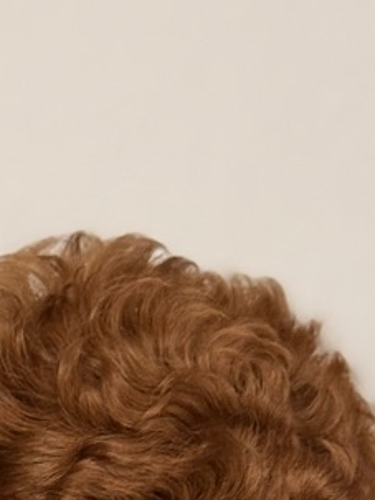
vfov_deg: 10.3
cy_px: 564
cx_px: -246
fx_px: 2746
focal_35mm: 190
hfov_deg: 7.6
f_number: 1.78
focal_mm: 6.76
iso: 160
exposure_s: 1/60
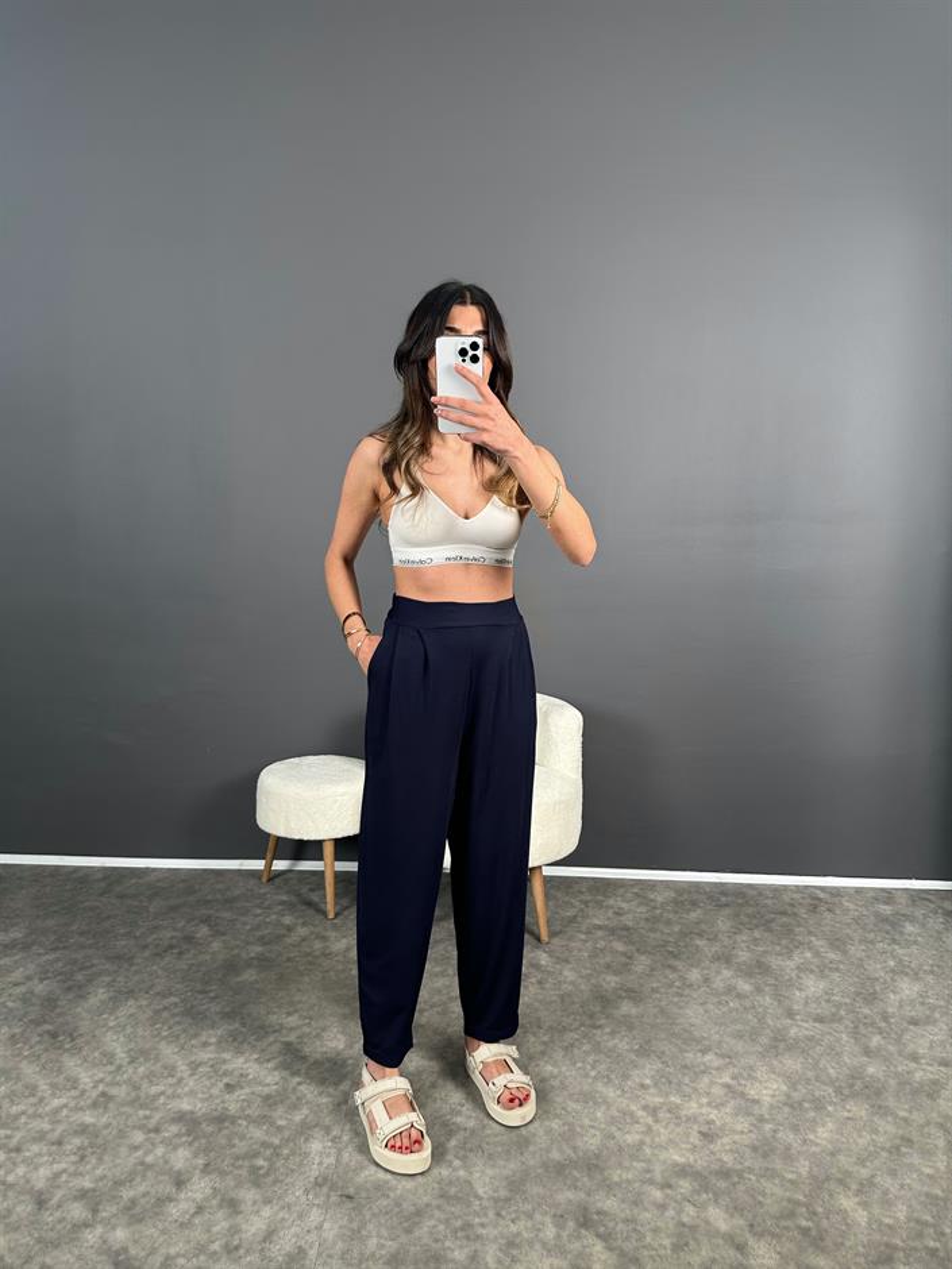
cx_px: 476
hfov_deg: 56.8
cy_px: 634
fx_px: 880
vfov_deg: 71.6
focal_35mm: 24
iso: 100
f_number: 1.78
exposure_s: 1/100
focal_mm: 6.86
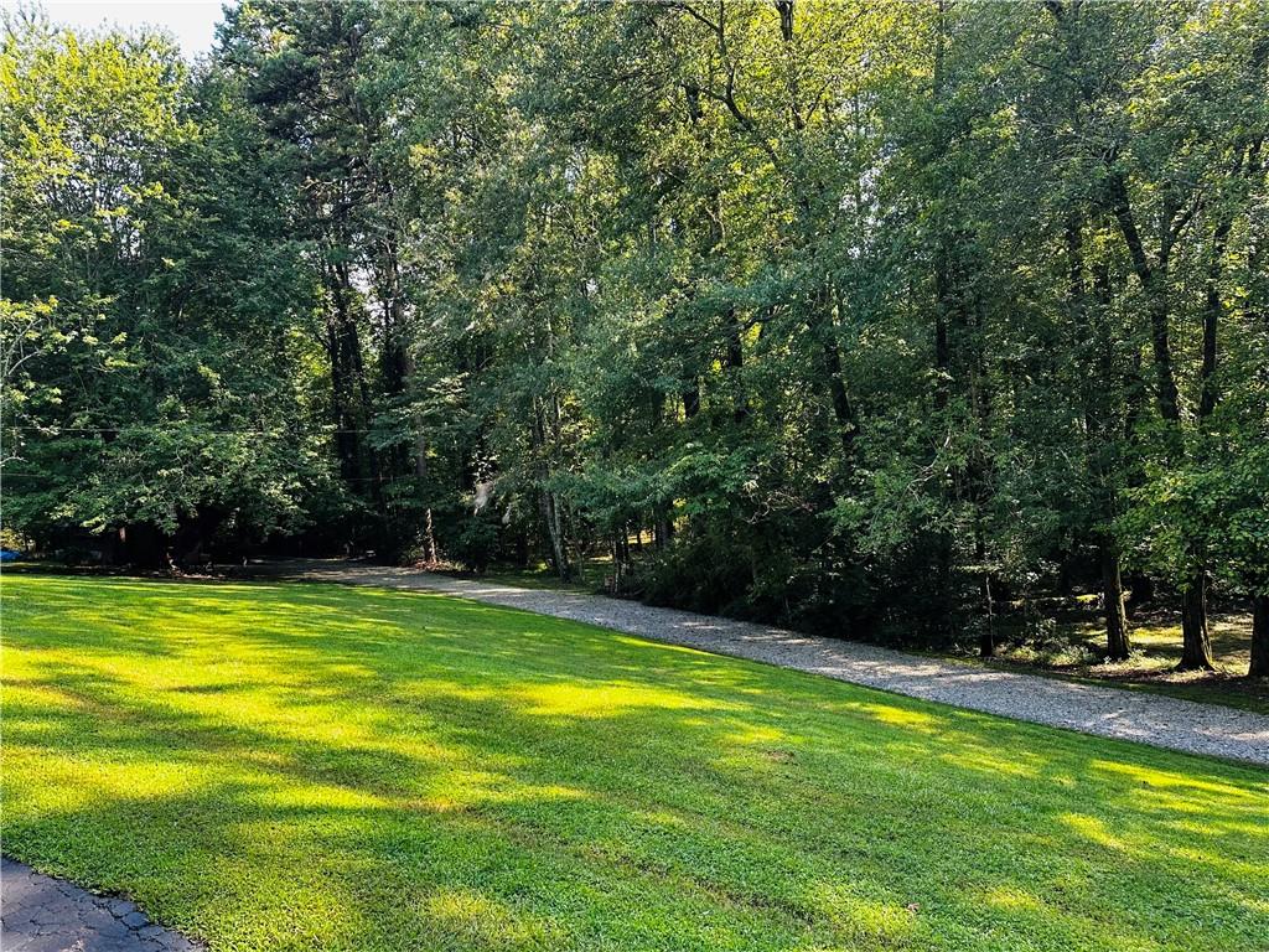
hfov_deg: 71.6
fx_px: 880
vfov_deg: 56.8
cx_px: 634
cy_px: 476
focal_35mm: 24
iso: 64
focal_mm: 6.86
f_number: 1.78
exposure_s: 1/218
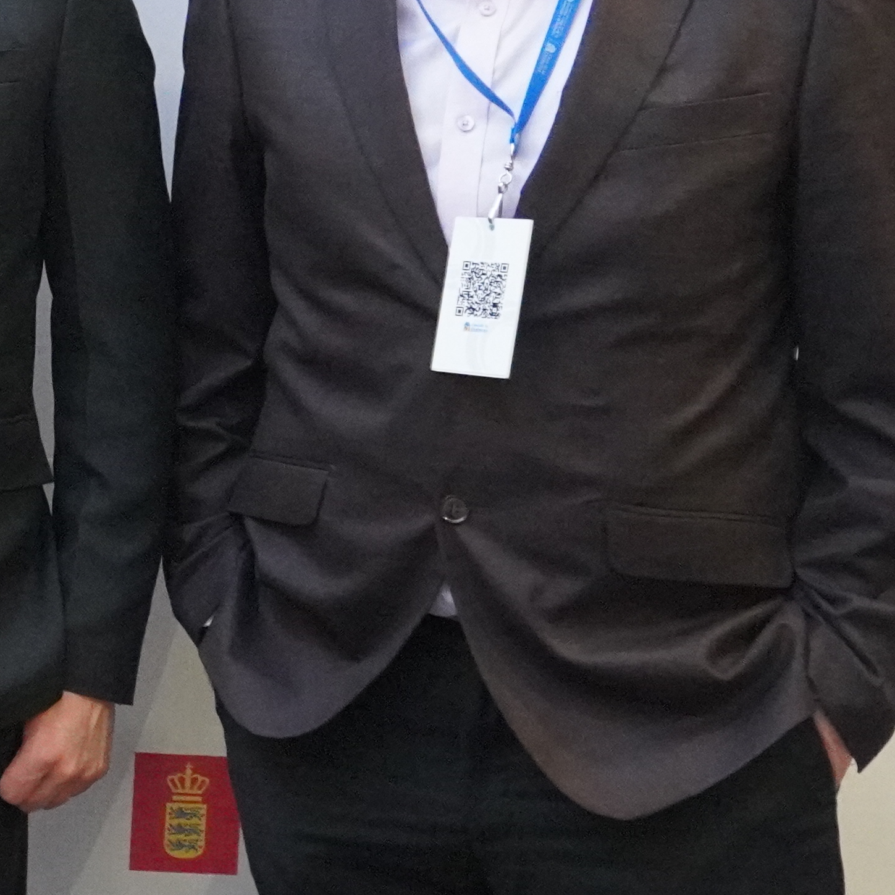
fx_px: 2626
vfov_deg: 19.2
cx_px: -495
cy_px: 207
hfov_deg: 17.2
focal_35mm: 90
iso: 6400
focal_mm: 17
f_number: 4
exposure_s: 1/160
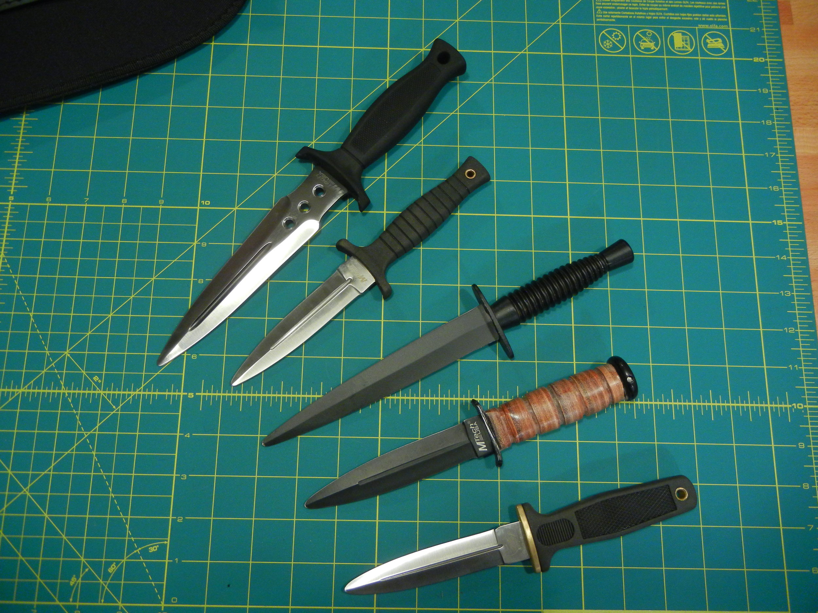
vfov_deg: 46.8
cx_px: 409
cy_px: 306
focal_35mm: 30
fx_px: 709
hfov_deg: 60.0
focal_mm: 5.4
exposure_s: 1/14.4
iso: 400
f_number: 3.5
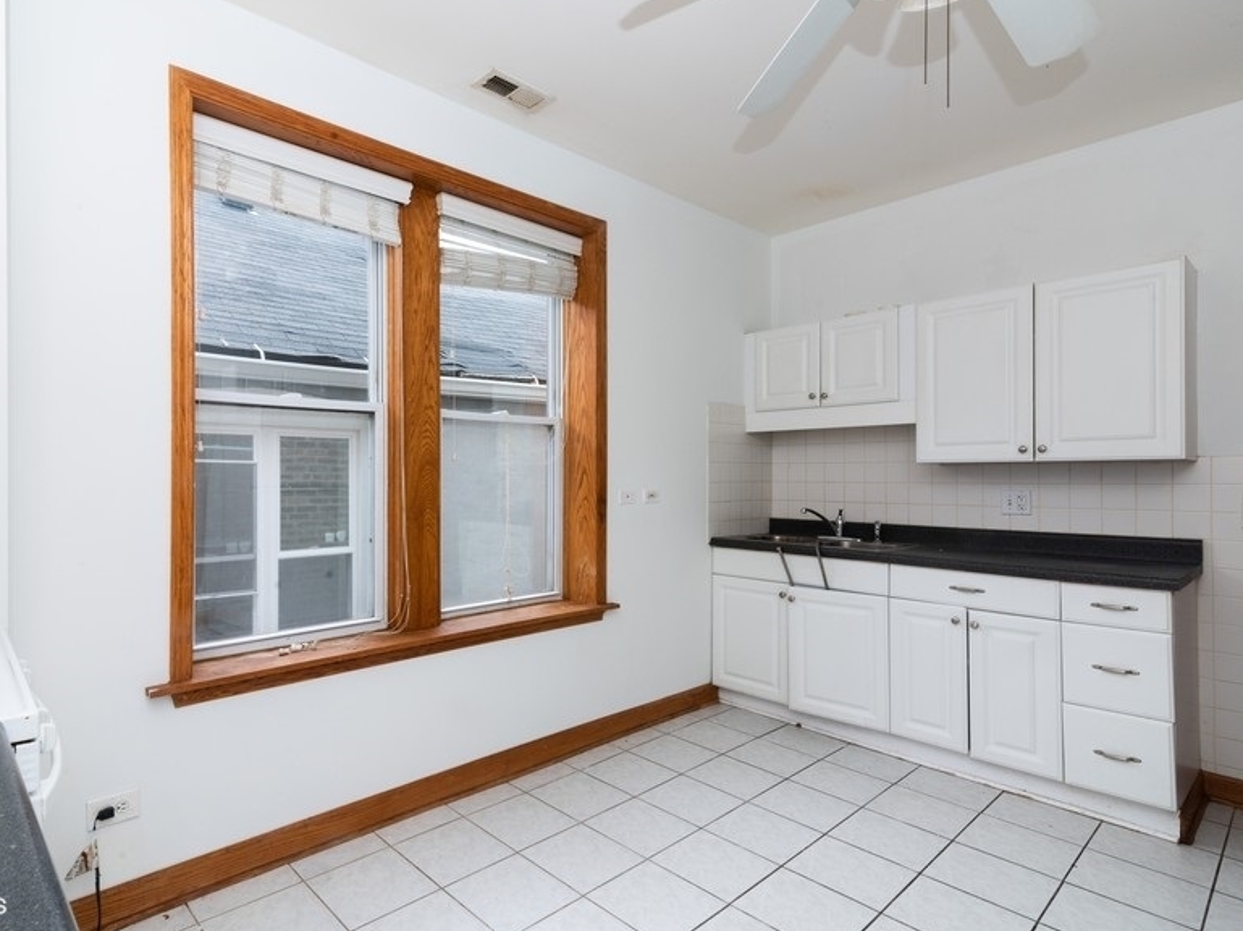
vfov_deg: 71.5
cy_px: 449
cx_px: 539
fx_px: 646
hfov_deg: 87.3
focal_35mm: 18
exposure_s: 1/40
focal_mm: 16
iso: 320
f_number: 11
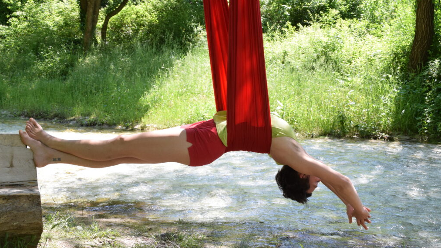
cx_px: 221
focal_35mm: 54
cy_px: 118
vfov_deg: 22.2
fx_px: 632
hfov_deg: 38.5
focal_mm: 34
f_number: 9
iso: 1250
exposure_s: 1/320
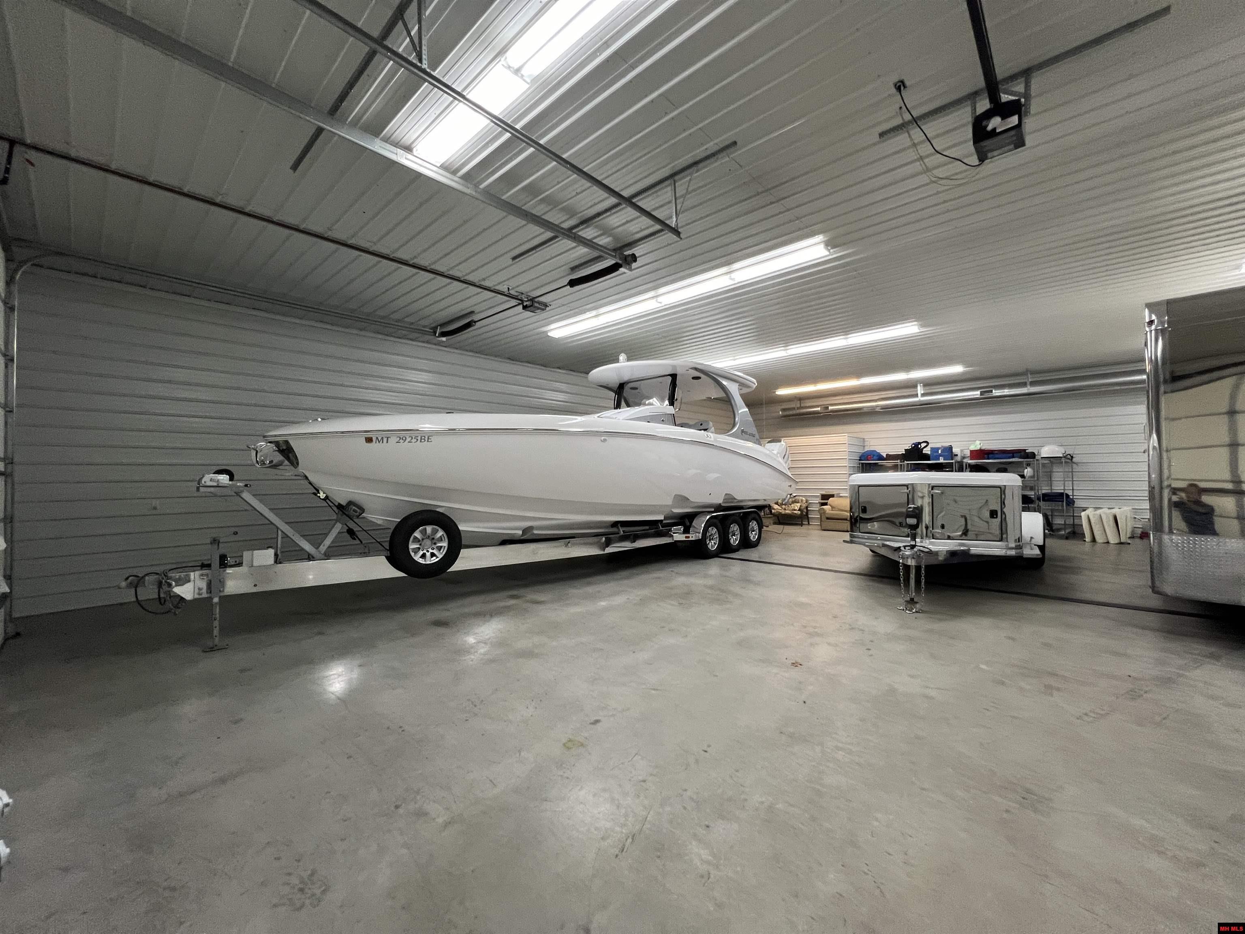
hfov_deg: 106.2
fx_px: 468
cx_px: 622
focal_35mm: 13
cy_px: 467
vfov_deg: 89.9
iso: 250
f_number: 1.8
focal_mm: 1.57
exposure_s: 1/60
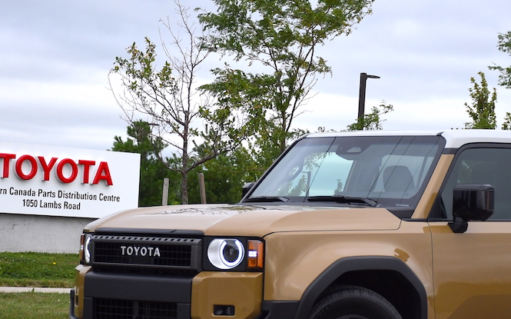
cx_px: 323
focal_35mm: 138
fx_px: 1921
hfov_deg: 15.1
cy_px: 212
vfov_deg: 9.5
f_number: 4.8
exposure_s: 1/2500
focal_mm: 50
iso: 640
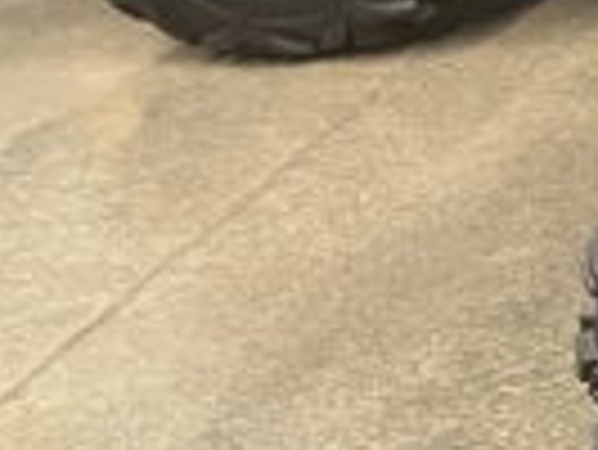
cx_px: 1794
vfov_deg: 9.3
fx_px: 2697
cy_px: -158
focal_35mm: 156
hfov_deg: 9.7
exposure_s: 1/60
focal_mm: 4.2
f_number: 1.6
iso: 250
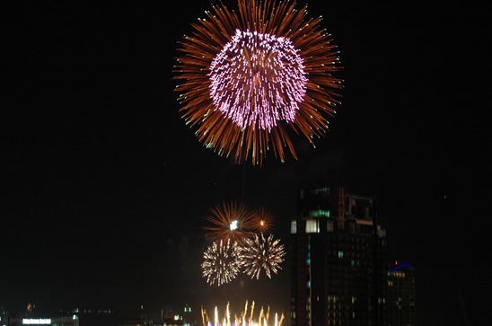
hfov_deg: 27.0
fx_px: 1023
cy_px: 163
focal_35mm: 75
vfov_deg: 18.1
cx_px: 246
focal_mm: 50
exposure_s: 1/2
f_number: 5
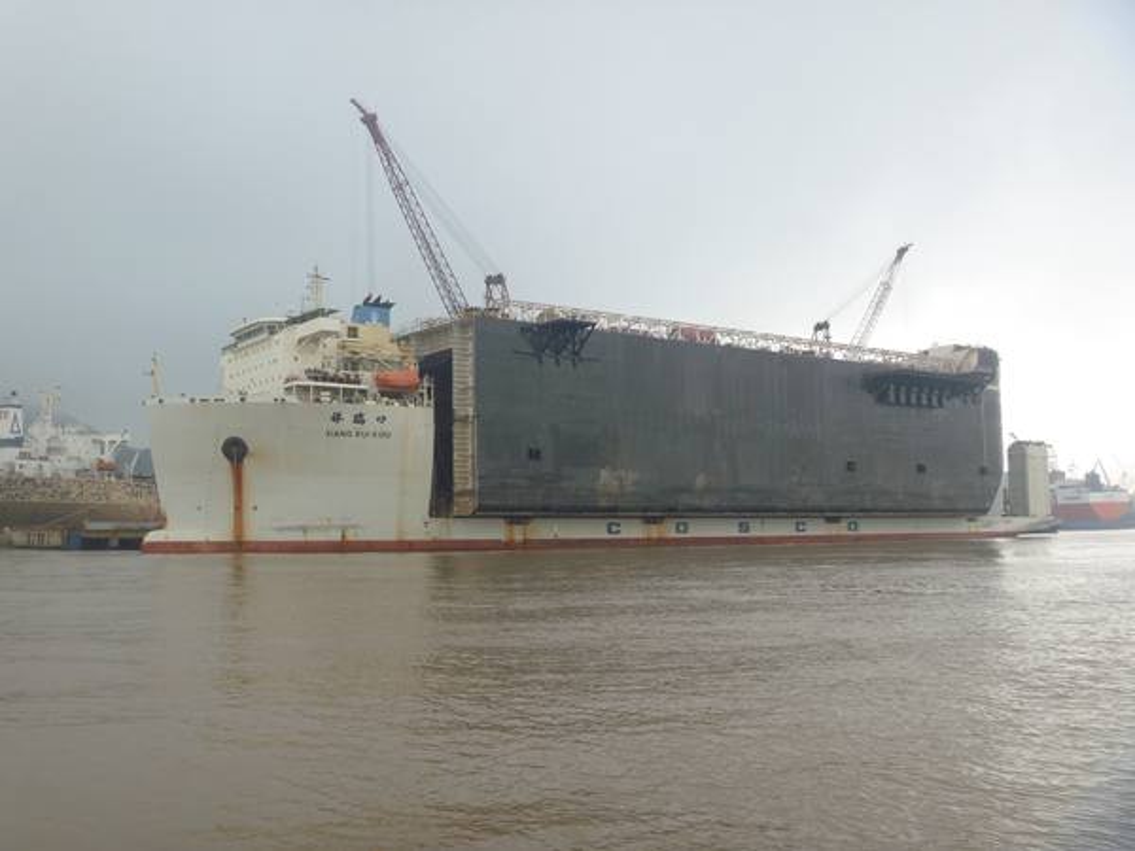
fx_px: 1148
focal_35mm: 35
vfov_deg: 40.7
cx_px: 568
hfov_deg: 52.6
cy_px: 426
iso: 80
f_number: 4.5
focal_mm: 6.3
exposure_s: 1/160
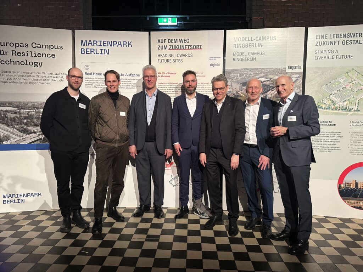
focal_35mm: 24
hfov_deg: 71.6
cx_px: 182
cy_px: 136
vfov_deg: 56.8
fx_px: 252
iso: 320
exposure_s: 1/50
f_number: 1.78
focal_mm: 6.86
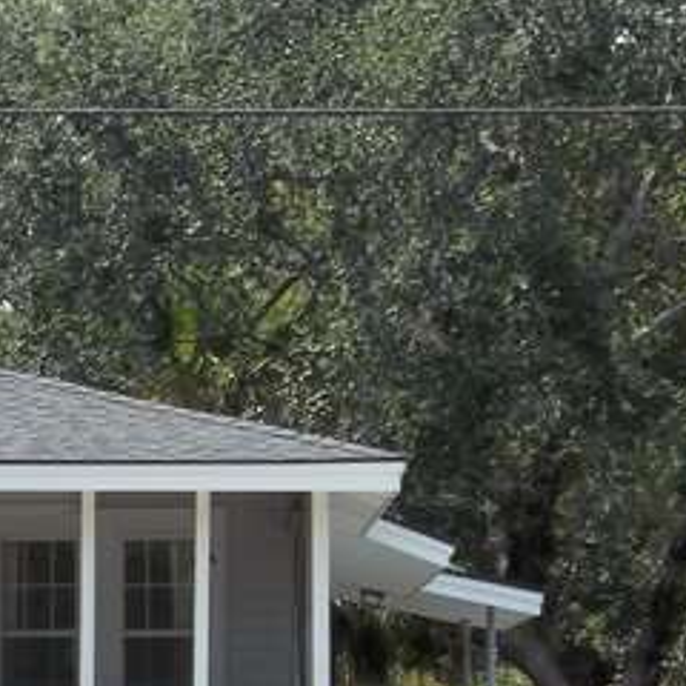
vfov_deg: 9.3
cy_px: 800
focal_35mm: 186
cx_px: -420
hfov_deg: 9.1
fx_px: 4170
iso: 64
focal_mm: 11.3
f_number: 4
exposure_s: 1/320
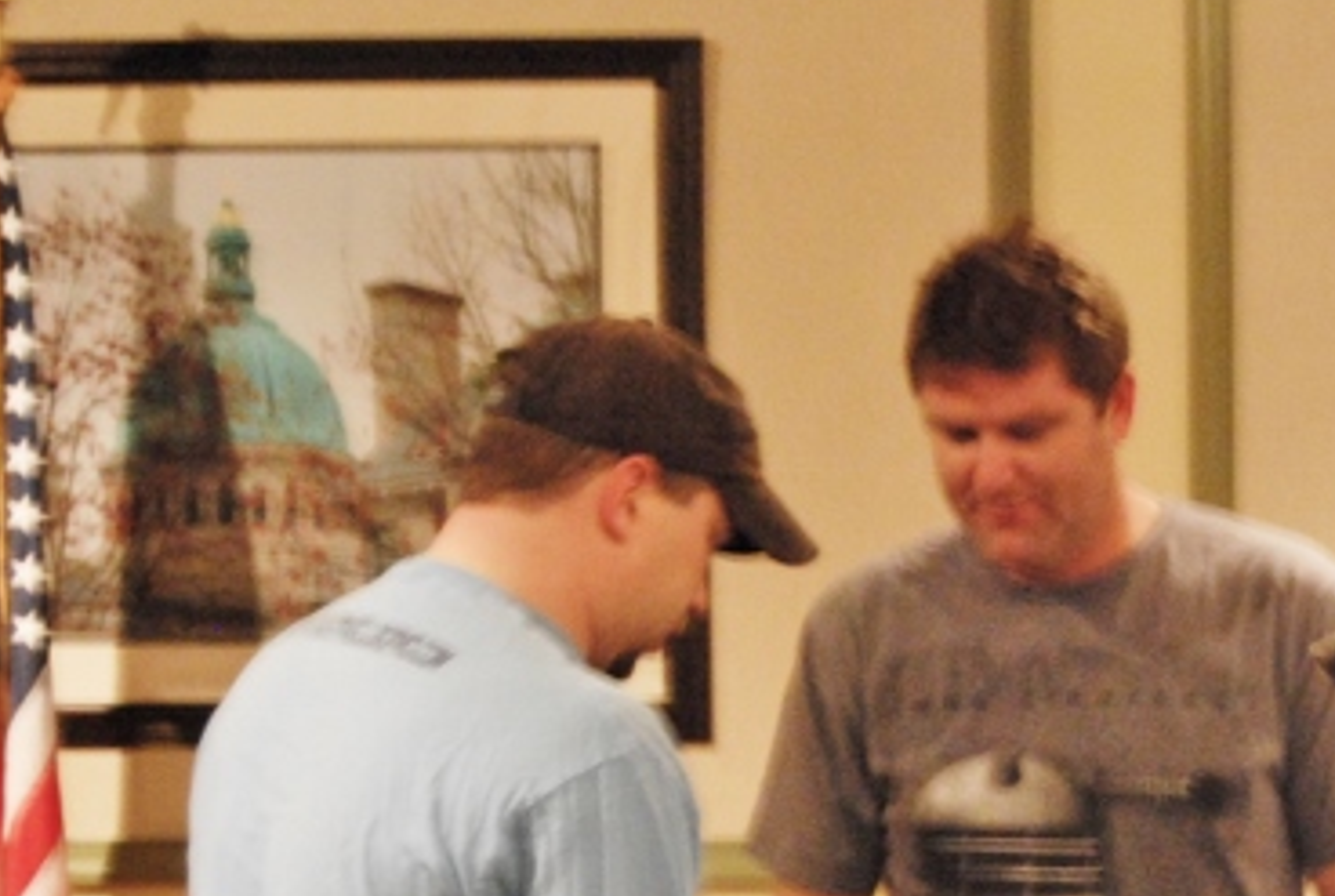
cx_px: 1099
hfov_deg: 13.6
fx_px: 5574
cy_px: 747
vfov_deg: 9.2
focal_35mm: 150
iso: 1600
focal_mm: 46
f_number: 5.3
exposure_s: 1/10
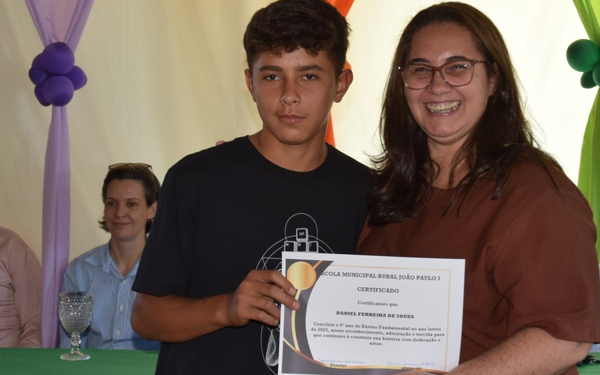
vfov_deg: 15.2
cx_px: 340
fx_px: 1406
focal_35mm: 86
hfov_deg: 24.1
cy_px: 207
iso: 800
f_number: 5.6
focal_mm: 29
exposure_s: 1/125
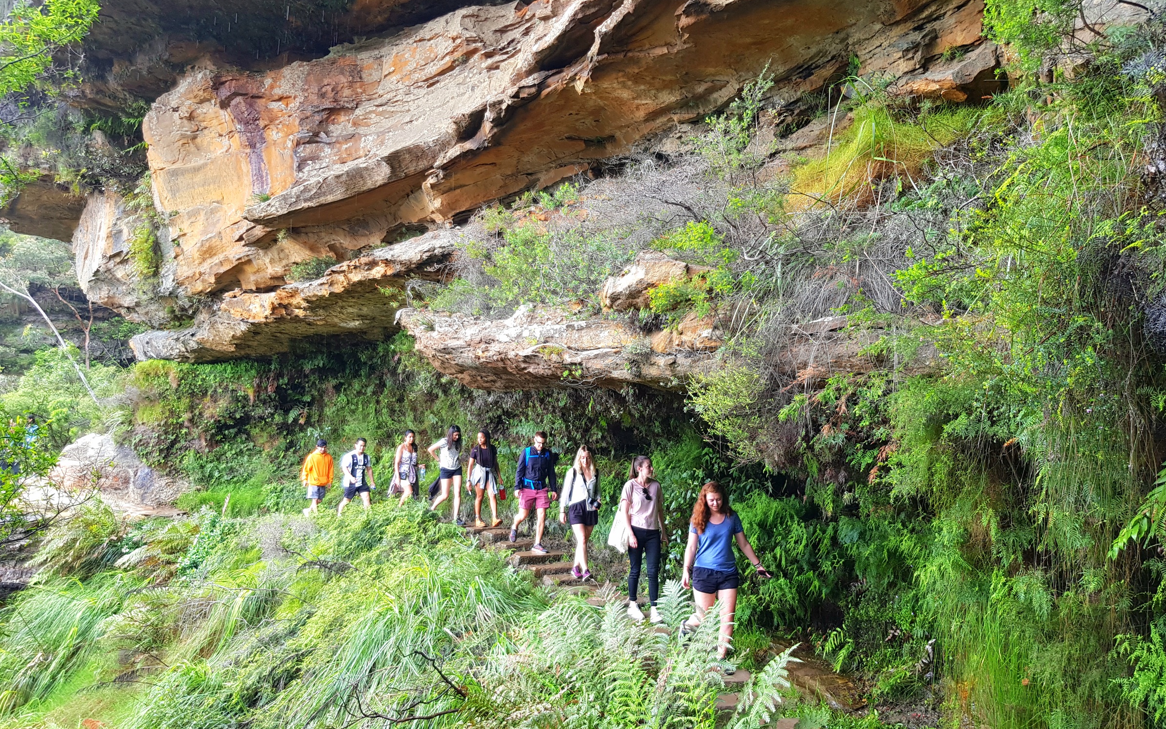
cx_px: 591
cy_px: 402
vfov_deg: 44.5
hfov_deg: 66.5
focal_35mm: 28
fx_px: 890
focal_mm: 4.3
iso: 64
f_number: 1.7
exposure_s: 1/100
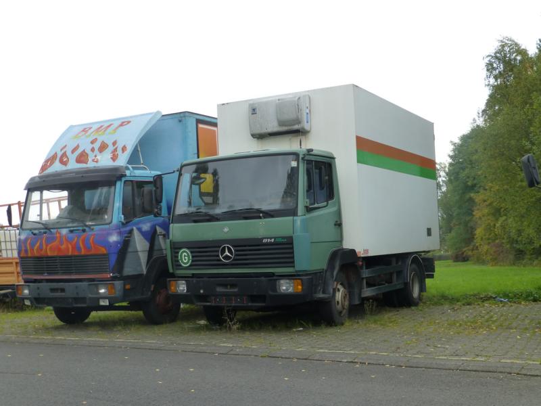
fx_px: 688
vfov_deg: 32.9
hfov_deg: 42.9
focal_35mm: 44
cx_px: 270
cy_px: 203
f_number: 4.1
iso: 160
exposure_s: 1/160
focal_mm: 7.9
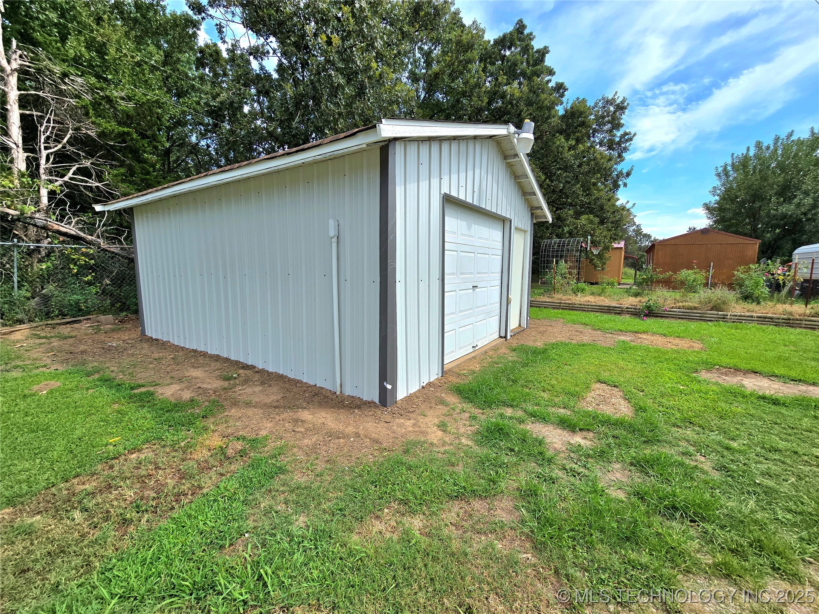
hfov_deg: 106.2
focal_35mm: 13
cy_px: 307
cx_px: 410
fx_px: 308
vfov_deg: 89.9
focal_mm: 2.2
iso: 50
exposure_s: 1/2000
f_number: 2.2
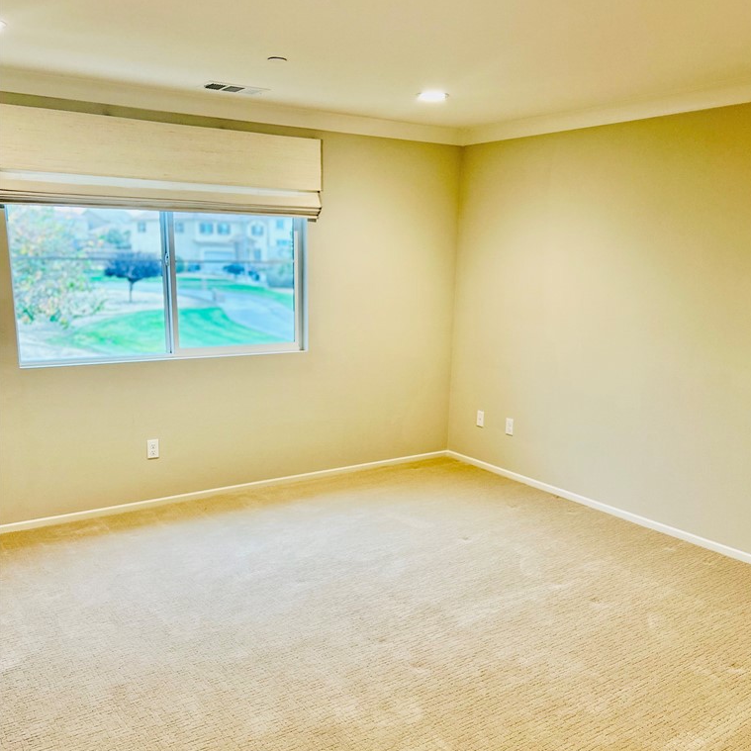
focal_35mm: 31
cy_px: 425
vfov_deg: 52.4
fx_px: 761
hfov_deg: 52.5
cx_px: 378
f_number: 1.5
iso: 80
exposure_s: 1/60
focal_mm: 5.7
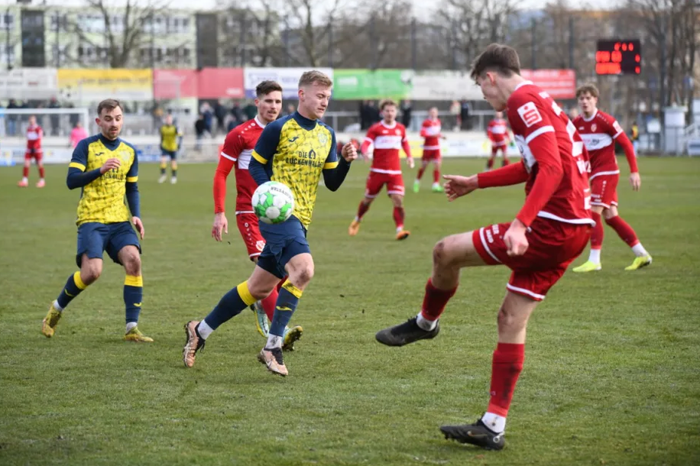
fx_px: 2216
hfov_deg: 18.0
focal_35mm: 114
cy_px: 208
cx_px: 334
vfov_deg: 12.0
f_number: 2.8
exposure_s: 1/2500
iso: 720
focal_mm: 102
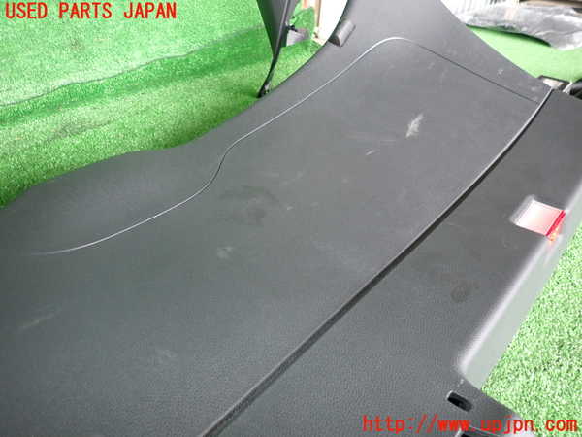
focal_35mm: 25
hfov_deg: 69.4
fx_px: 420
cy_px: 218
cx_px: 291
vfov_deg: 54.9
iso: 200
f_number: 2
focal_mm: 4.5
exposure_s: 1/40
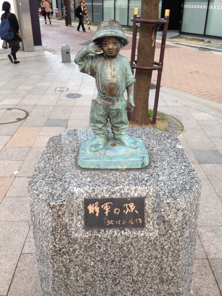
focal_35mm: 33
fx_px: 282
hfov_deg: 42.9
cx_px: 111
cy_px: 148
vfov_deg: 55.4
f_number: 2.4
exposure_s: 1/60
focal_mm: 4.12
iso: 50
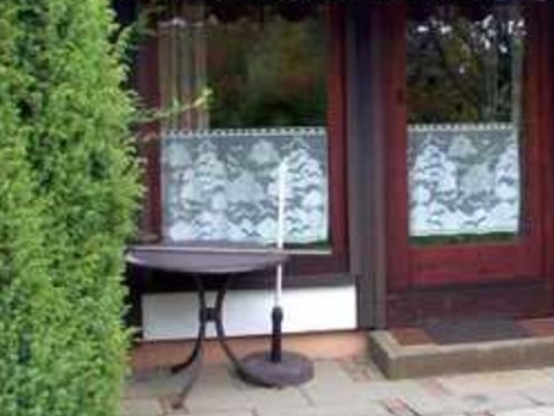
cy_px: 111
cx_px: 406
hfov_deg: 19.9
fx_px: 1569
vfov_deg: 15.0
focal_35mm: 98
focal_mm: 6.3
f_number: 2.8
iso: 80
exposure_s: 1/60
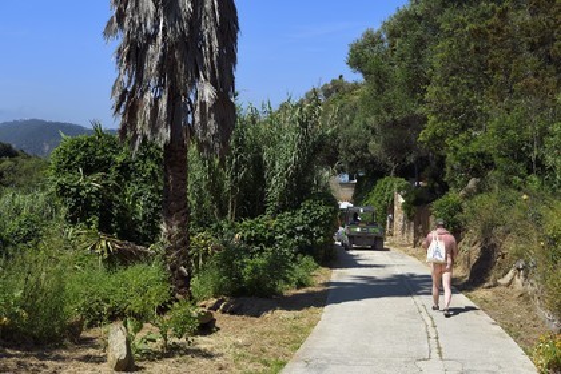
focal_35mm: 40
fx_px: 623
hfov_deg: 48.5
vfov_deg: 33.4
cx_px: 280
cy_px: 187
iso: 200
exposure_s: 1/400
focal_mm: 40
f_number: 10
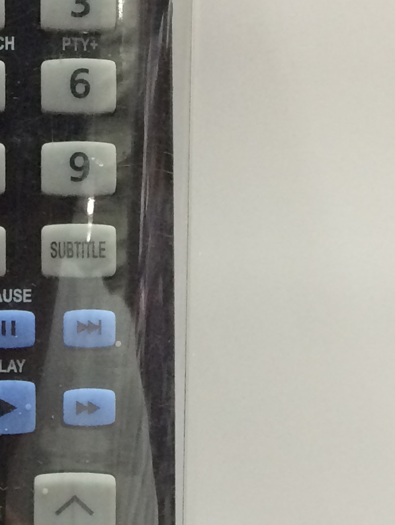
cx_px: -22
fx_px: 1809
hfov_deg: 12.3
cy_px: 631
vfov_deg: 15.9
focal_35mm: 119
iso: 160
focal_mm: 4.15
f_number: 2.2
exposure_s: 1/33
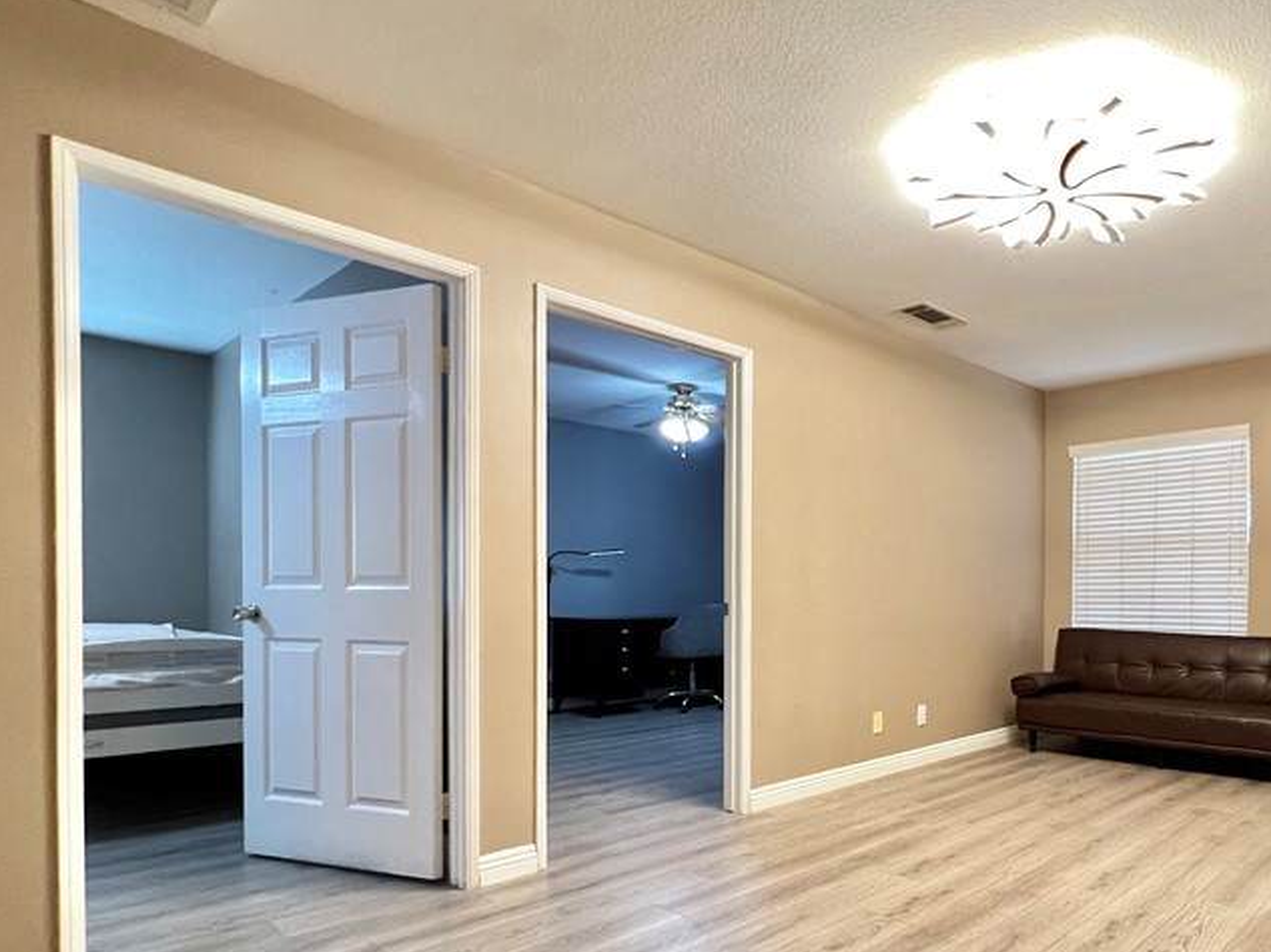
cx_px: 890
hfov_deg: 75.4
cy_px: 599
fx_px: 771
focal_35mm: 21
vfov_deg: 62.5
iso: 400
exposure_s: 1/60
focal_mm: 1.57
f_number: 1.8
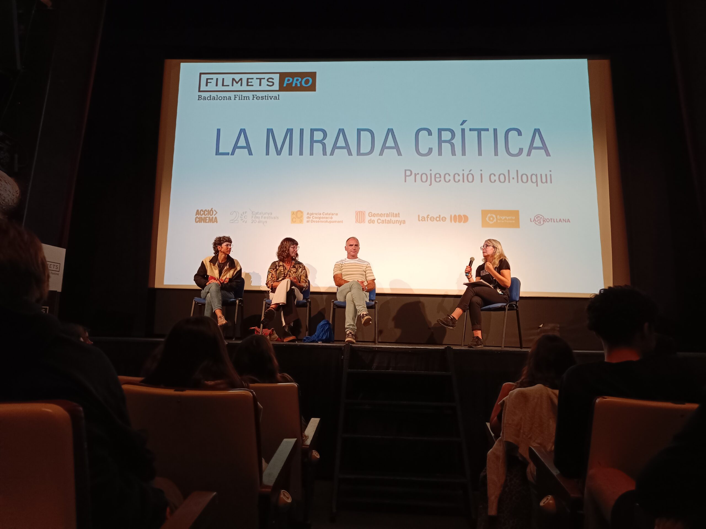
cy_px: 264
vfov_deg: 56.8
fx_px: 489
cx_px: 353
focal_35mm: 24
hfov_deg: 71.6
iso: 498
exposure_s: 1/101
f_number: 1.88
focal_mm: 5.59
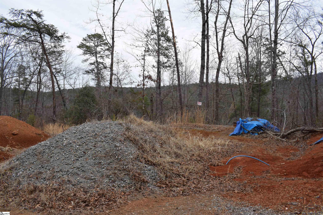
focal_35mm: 30
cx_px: 162
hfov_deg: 61.9
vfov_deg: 43.6
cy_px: 108
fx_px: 269
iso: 200
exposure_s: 1/320
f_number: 9
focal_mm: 20
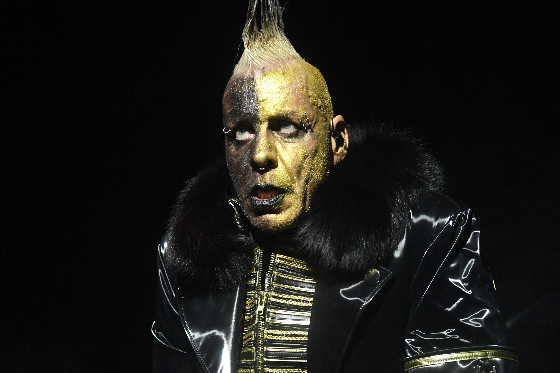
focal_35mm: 114
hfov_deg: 17.9
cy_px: 181
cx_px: 282
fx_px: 1773
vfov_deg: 12.0
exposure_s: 1/160
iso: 4000
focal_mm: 70
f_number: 4
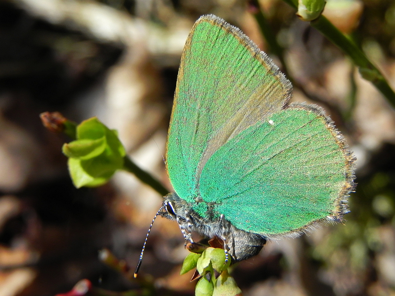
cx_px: 198
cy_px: 148
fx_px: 1198
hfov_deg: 18.7
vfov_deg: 14.1
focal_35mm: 105
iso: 160
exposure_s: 1/509
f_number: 5.6
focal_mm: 18.8
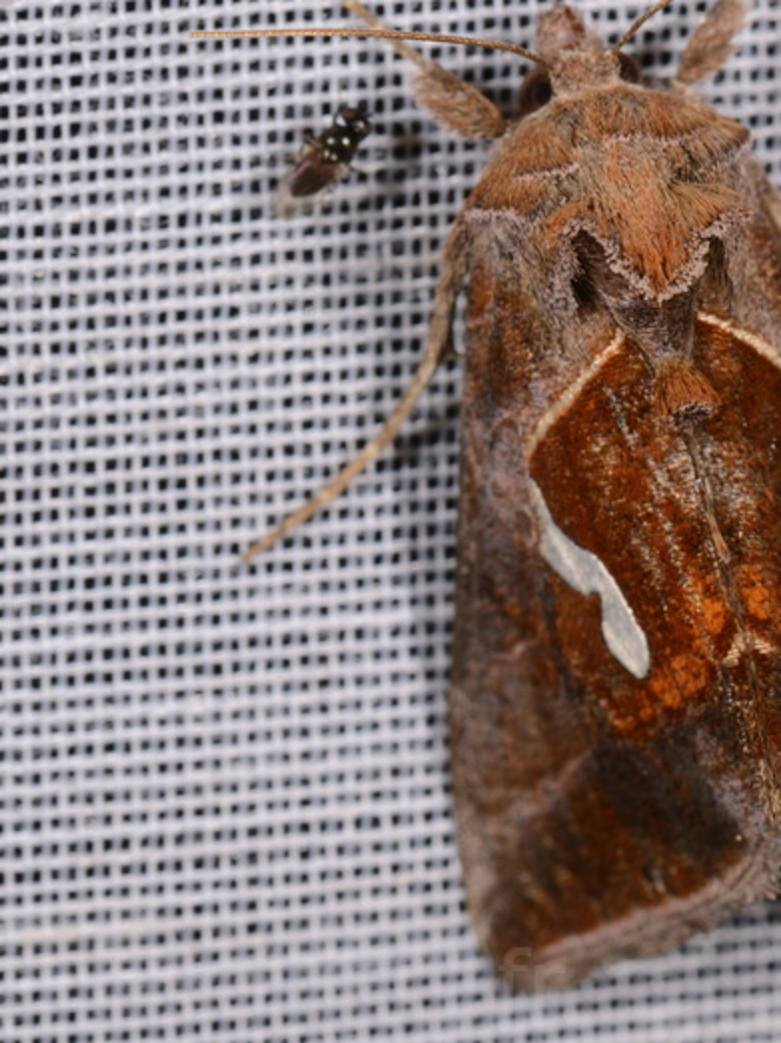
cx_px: 727
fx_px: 5592
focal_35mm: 186
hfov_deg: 8.0
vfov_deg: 10.7
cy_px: 522
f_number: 25
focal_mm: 85
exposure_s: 1/60
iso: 100
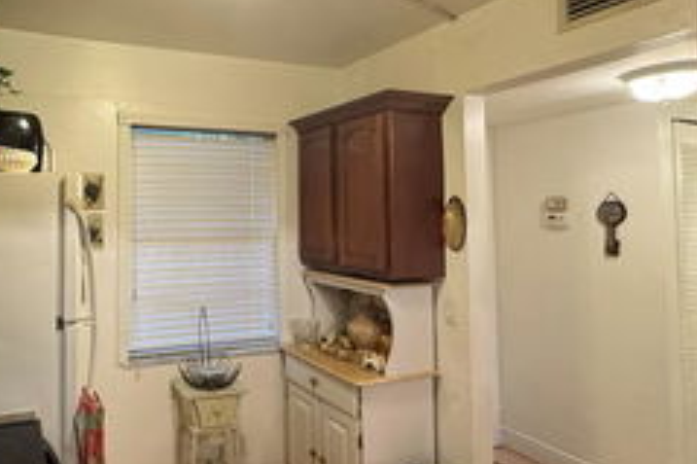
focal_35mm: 26
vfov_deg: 49.3
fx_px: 503
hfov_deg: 66.6
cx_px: 206
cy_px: 196
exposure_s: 1/60
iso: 250
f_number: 2.2
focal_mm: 2.22
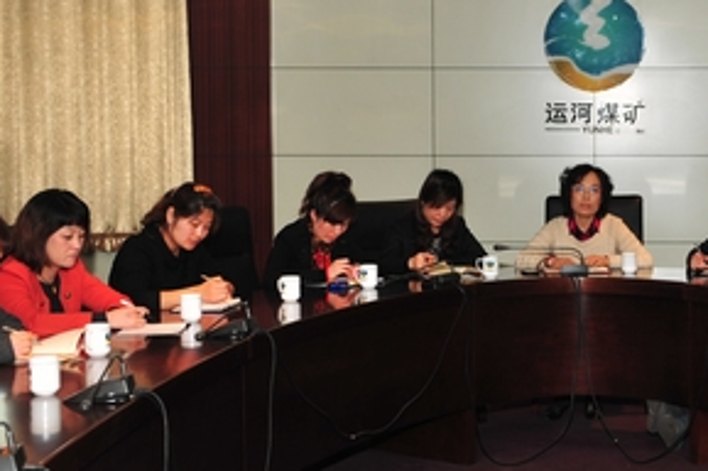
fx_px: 1591
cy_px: 211
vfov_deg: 16.8
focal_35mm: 81
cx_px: 598
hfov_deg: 24.6
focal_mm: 36
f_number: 4.5
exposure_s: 1/60
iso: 160
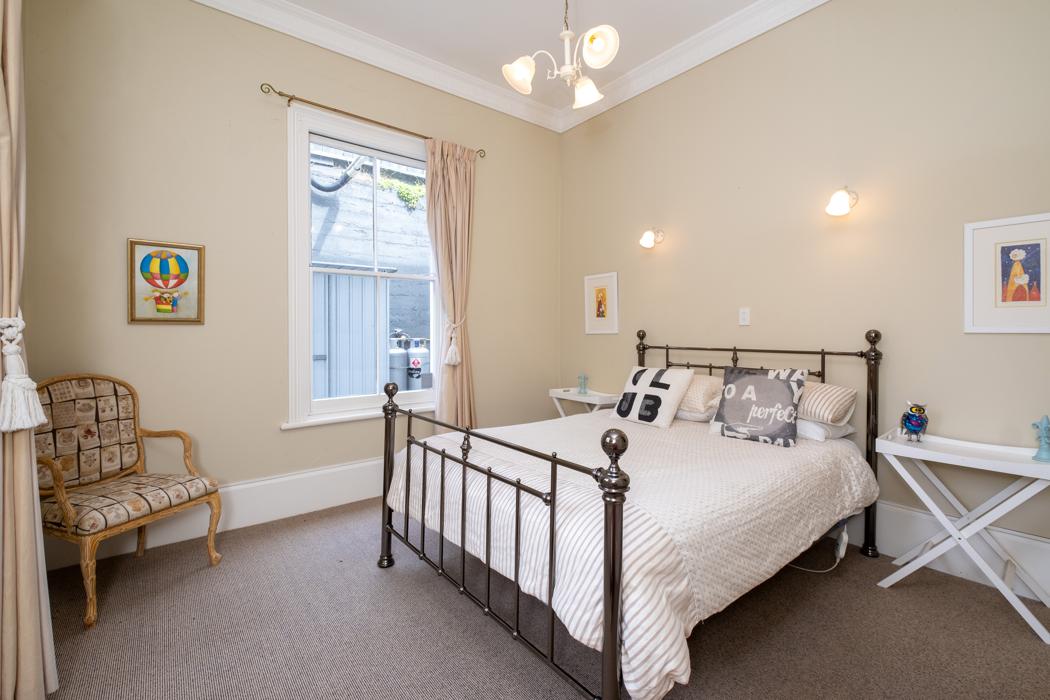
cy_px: 350
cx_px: 525
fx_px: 437
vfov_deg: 77.3
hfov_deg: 100.4
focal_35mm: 15
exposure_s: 1/60
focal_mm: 10
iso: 500
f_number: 7.1
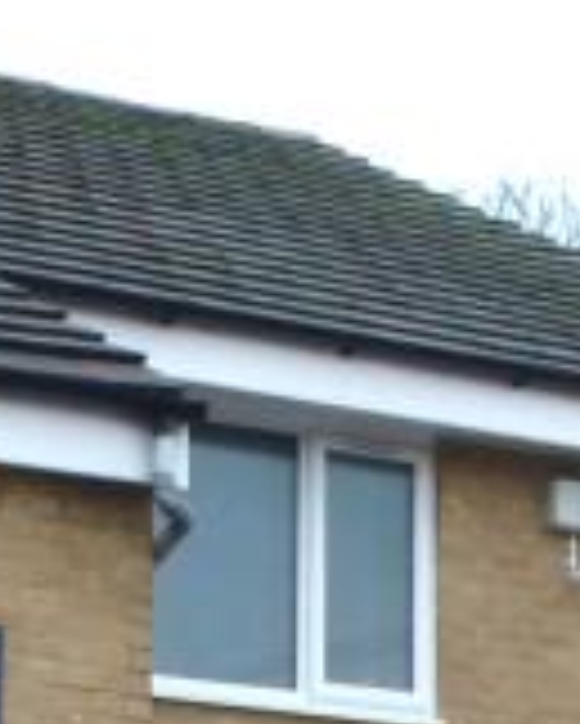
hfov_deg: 10.3
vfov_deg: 11.9
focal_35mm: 149
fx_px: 3194
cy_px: 1327
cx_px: 9
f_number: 3.3
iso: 200
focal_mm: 4.3
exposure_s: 1/60
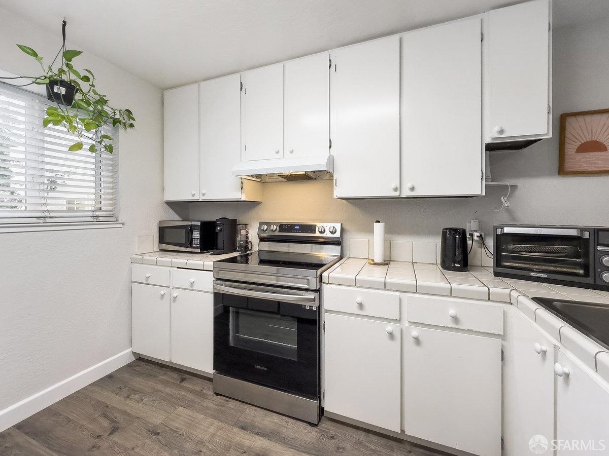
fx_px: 246
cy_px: 228
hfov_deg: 102.1
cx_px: 304
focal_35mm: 14
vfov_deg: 85.7
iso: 160
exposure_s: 1/120
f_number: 2.2
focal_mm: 2.22
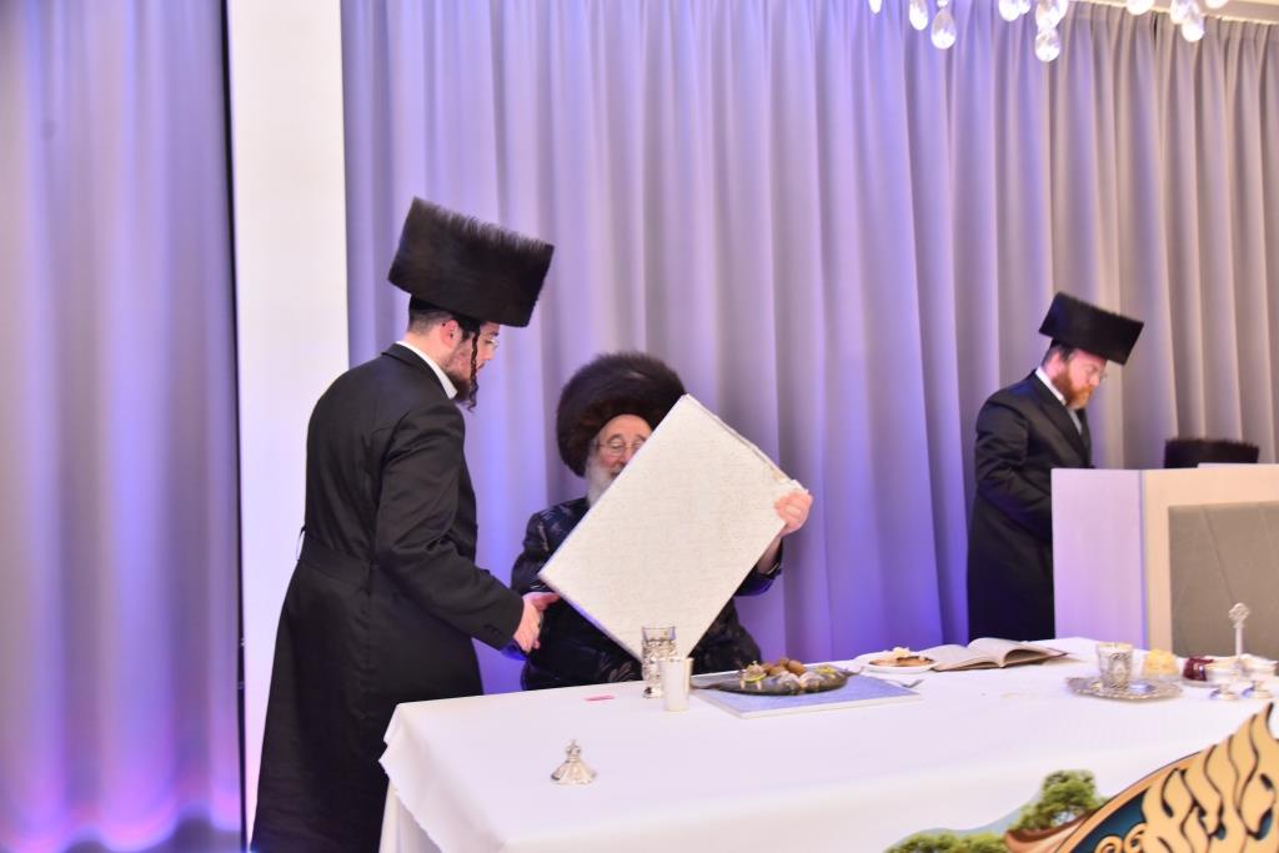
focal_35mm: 32
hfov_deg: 58.7
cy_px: 426
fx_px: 1137
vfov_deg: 41.1
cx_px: 640
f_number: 4
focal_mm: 32
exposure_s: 1/100
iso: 1600
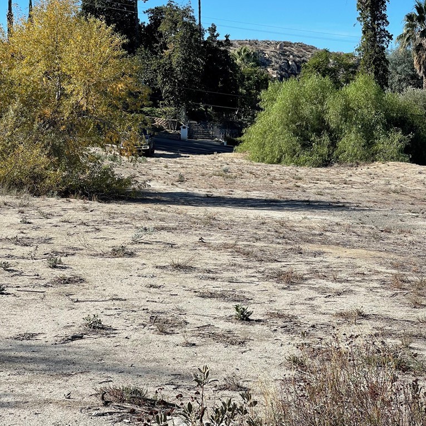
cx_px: 214
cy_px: 160
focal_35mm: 76
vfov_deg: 22.7
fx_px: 1058
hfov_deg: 22.8
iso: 20
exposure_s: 1/1107
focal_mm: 7.5
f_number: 2.2
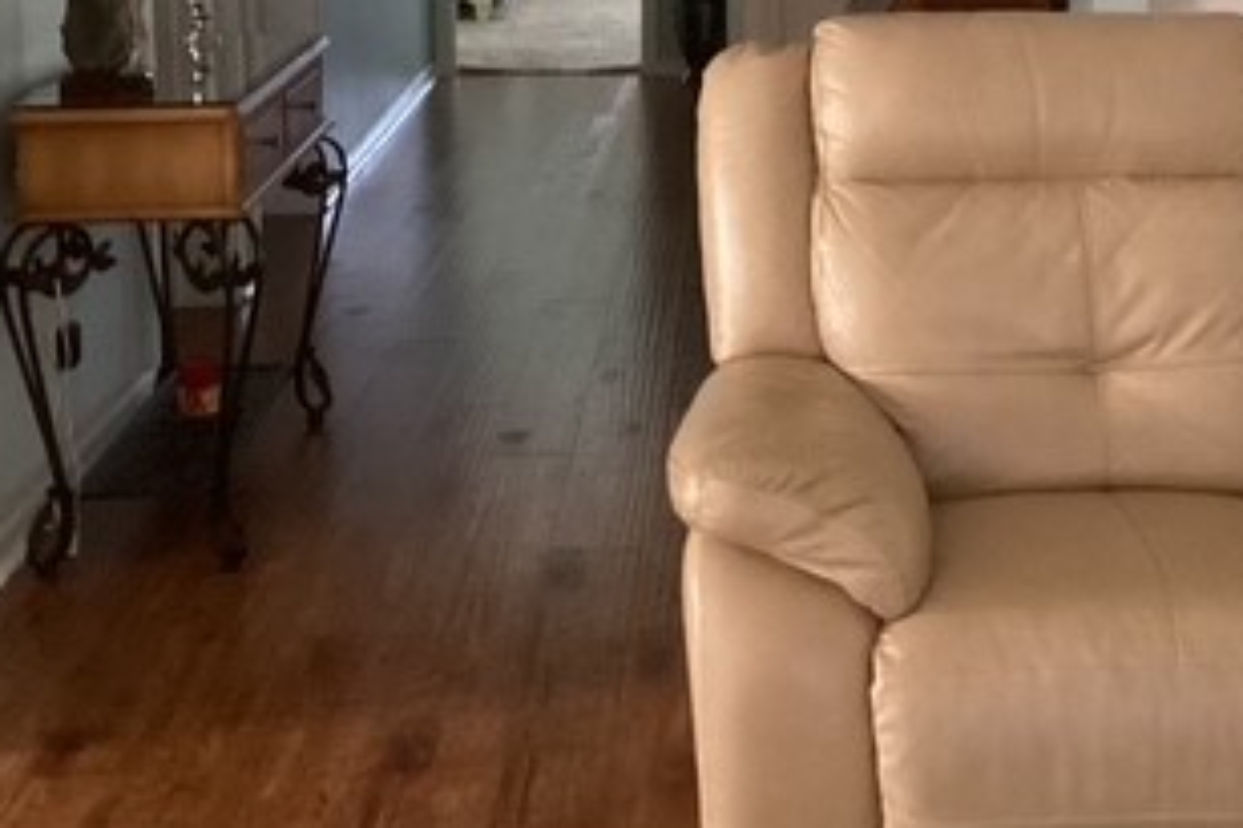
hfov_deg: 29.9
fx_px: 2312
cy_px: -40
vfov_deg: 19.6
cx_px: 819
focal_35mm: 67
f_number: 2.4
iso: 500
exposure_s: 1/30
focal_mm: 3.3
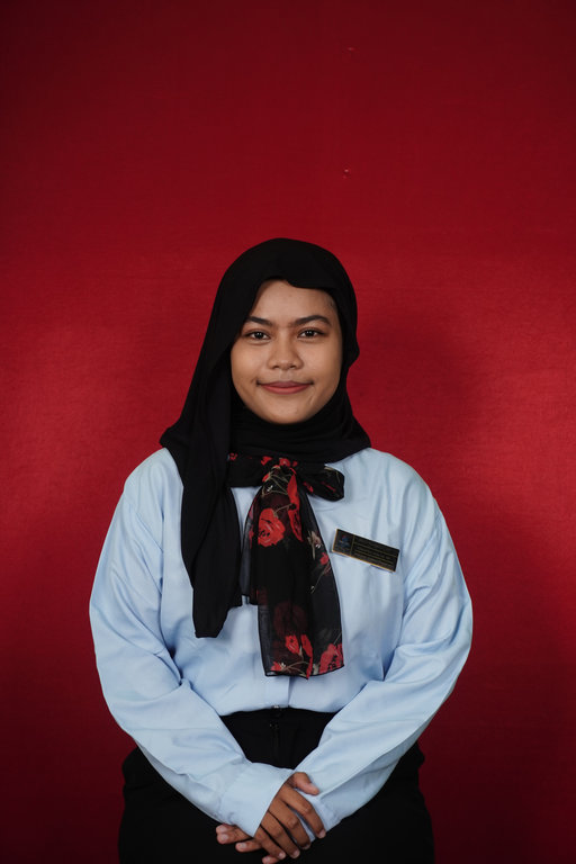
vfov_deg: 27.5
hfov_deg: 18.5
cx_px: 288
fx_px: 1764
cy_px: 432
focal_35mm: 74
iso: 400
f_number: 6.3
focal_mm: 49
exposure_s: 1/160
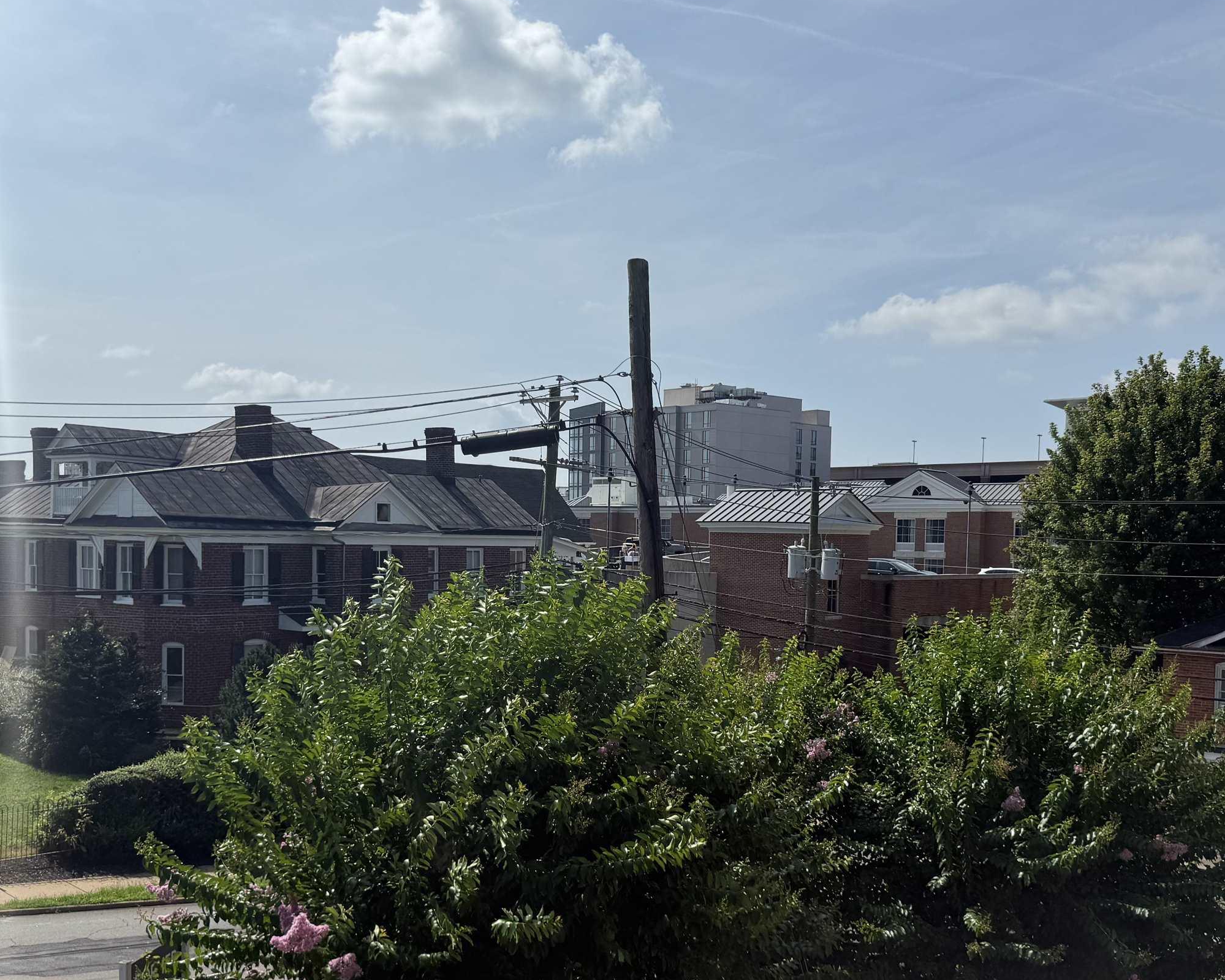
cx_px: 647
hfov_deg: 50.3
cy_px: 599
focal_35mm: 36
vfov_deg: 40.9
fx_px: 1305
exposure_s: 1/8130
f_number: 1.78
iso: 80
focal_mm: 6.76
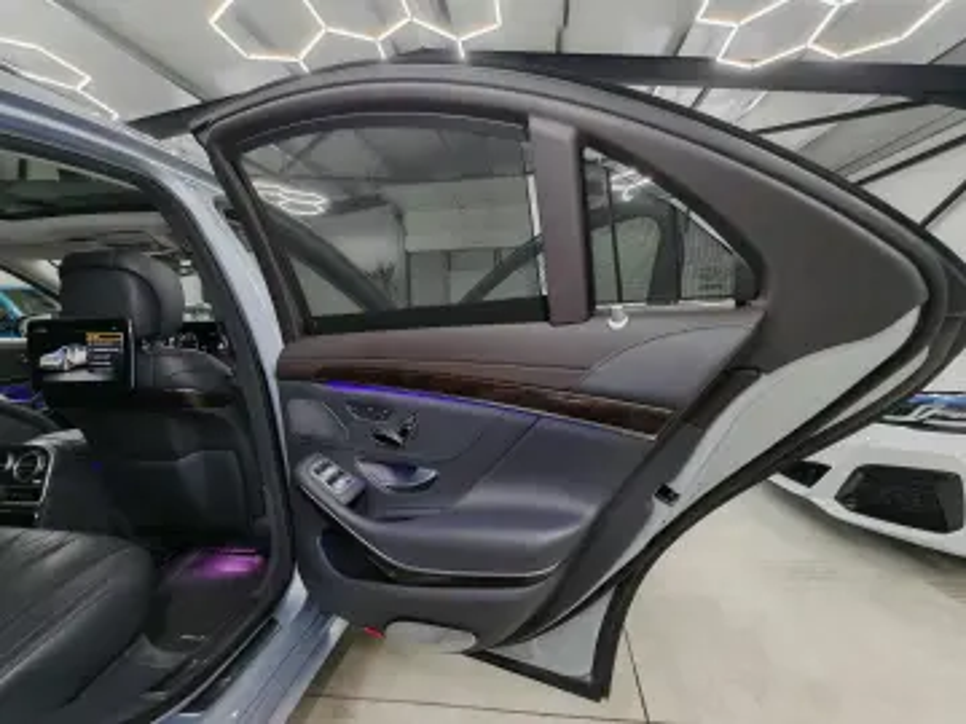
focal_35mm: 16
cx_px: 483
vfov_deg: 78.1
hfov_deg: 94.5
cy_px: 362
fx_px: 446
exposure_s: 1/50
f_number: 2.2
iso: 160
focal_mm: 1.96
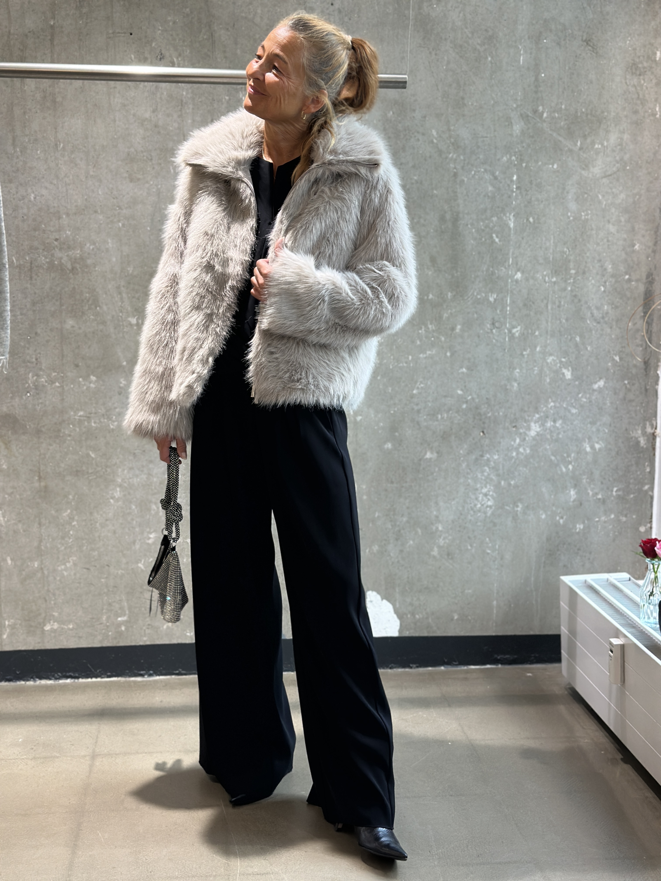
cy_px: 440
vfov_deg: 39.7
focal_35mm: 48
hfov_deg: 30.3
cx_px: 330
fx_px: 1222
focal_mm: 6.86
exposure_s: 1/100
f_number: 1.78
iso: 160
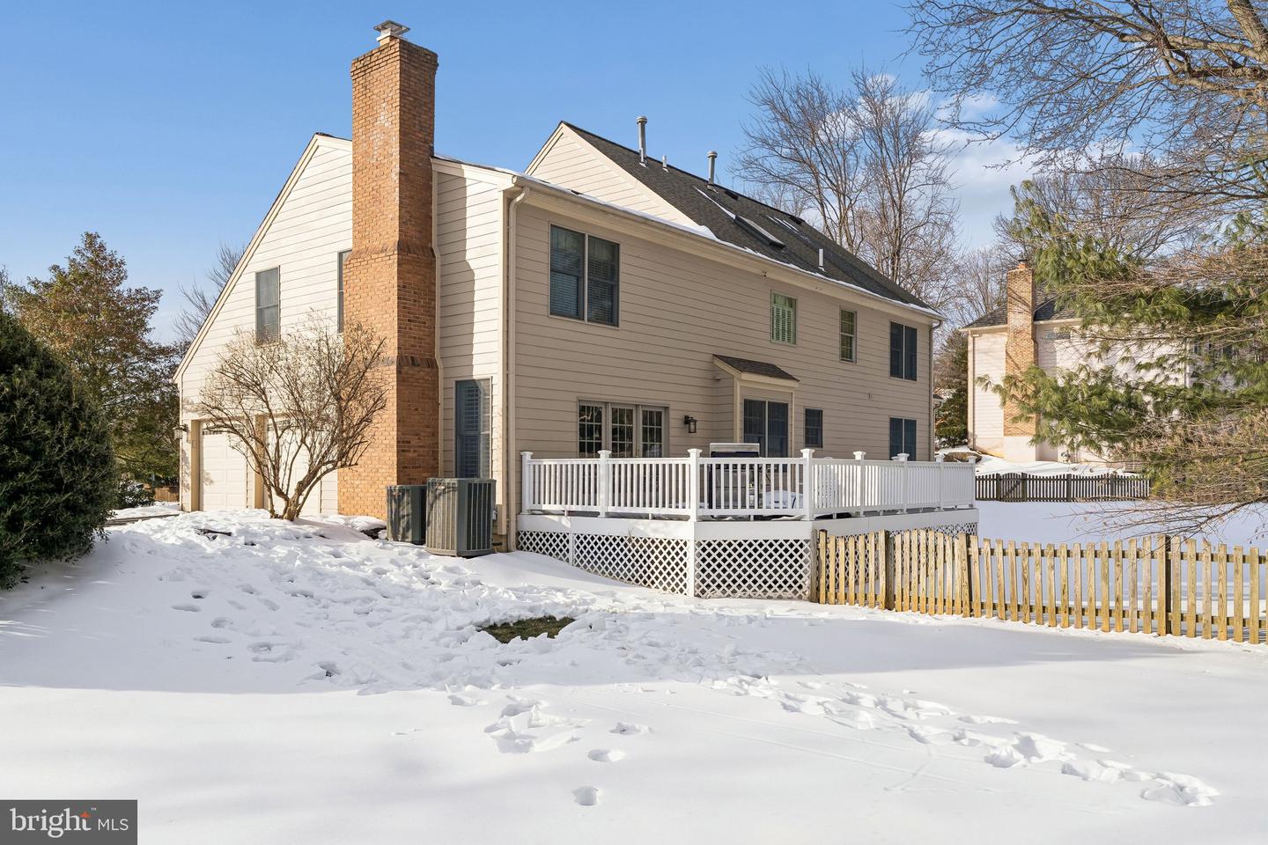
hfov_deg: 68.4
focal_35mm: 26
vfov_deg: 48.7
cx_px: 634
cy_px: 422
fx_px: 933
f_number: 8
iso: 200
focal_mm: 26.5
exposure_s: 1/500
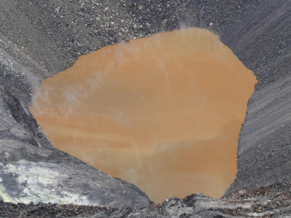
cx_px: 145
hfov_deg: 8.5
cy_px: 109
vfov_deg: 6.4
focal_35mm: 233
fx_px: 1958
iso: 80
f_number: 5.6
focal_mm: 41.4
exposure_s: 1/200
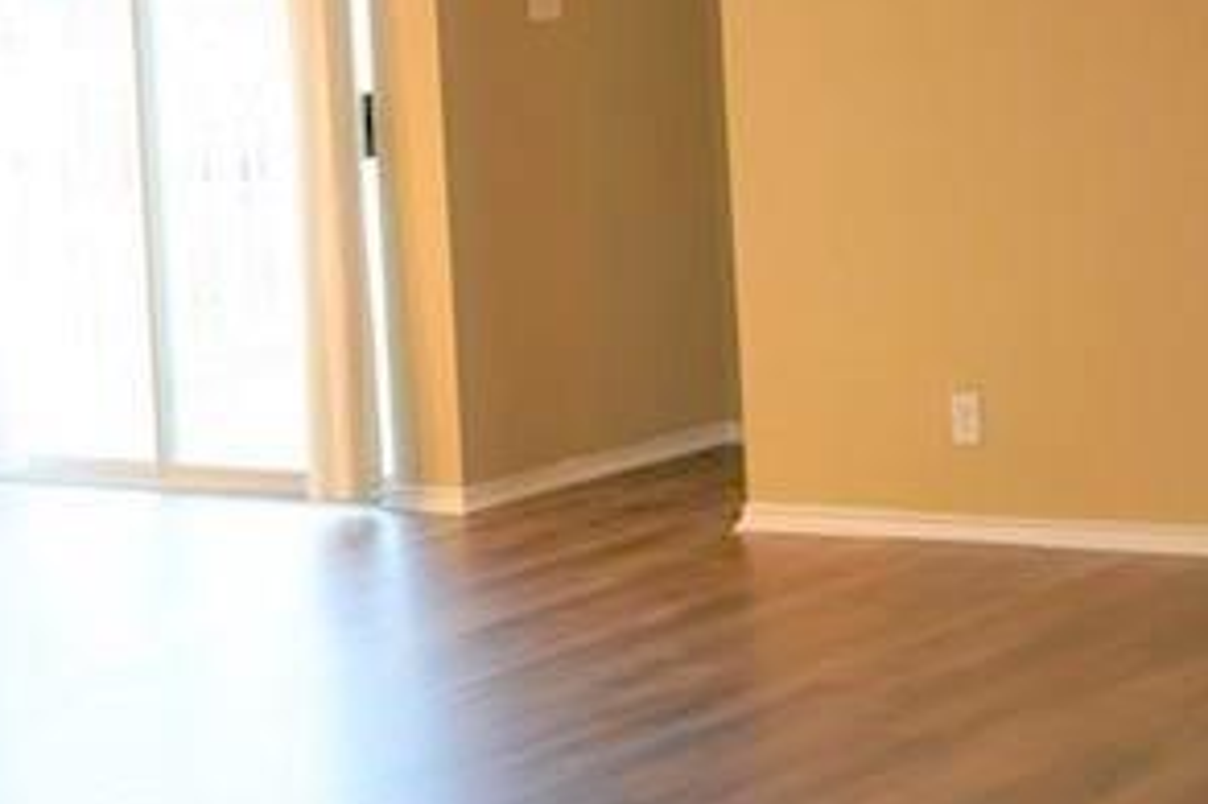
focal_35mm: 91
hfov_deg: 21.0
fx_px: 3052
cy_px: 37
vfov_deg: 14.8
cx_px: 1414
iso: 1600
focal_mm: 26
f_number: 3.5
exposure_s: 1/160
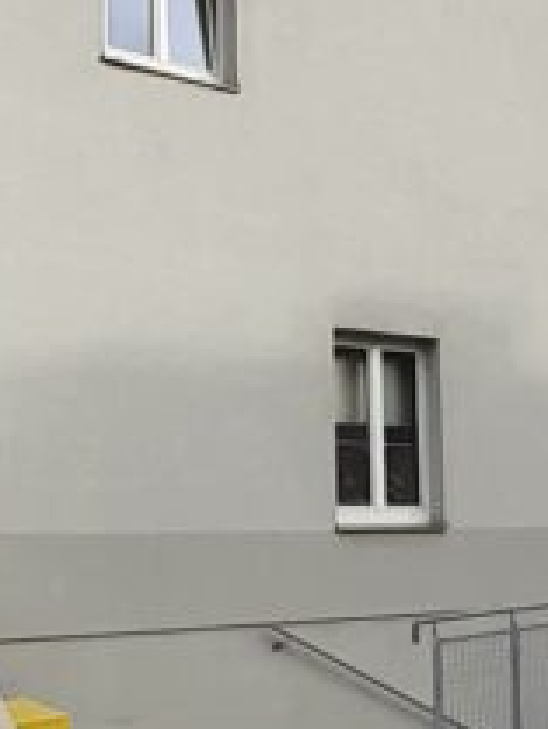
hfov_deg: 25.5
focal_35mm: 56
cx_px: 473
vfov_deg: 34.3
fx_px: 1181
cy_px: 387
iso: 40
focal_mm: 1.13
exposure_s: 1/552
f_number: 2.2
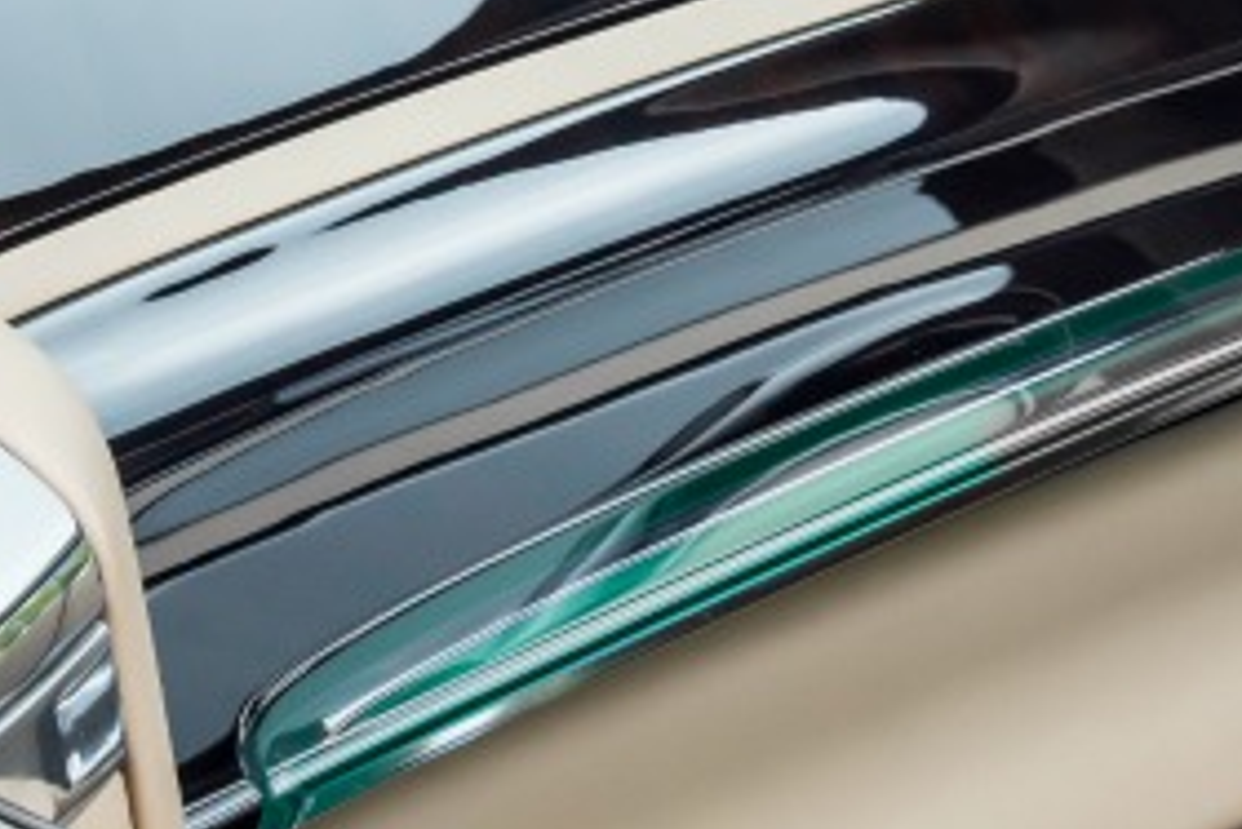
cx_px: 812
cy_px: 197
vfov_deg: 8.4
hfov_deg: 12.6
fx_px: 5626
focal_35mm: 163
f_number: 11
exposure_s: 1/15
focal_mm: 38
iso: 800
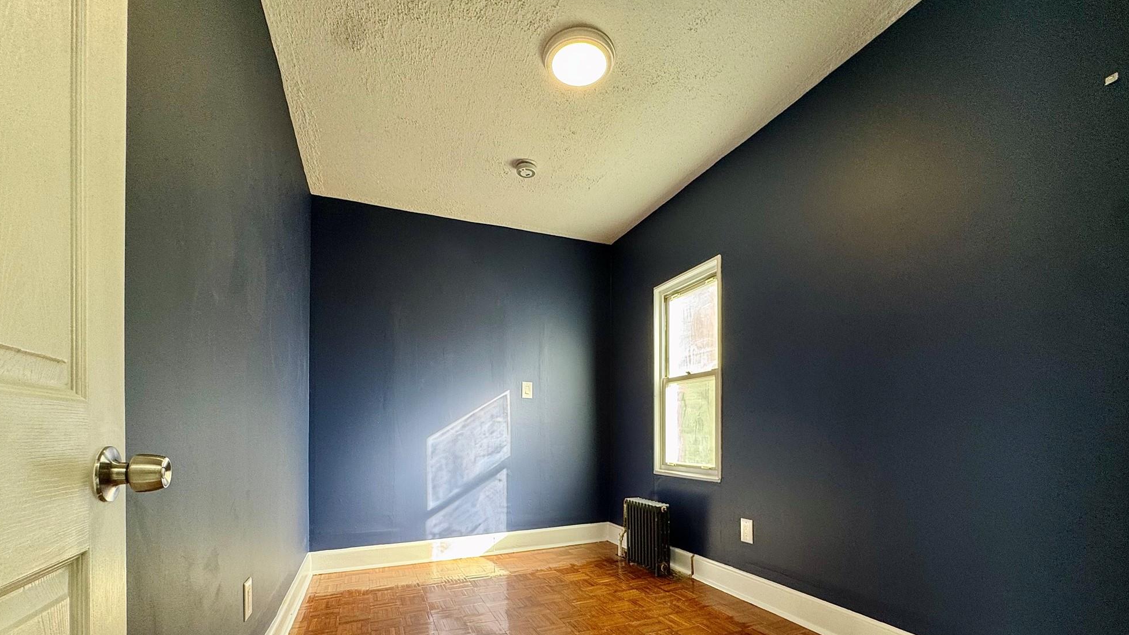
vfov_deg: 64.9
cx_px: 568
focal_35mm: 16
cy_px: 435
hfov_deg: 99.4
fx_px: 479
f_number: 2.2
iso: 100
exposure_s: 1/120
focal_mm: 2.22
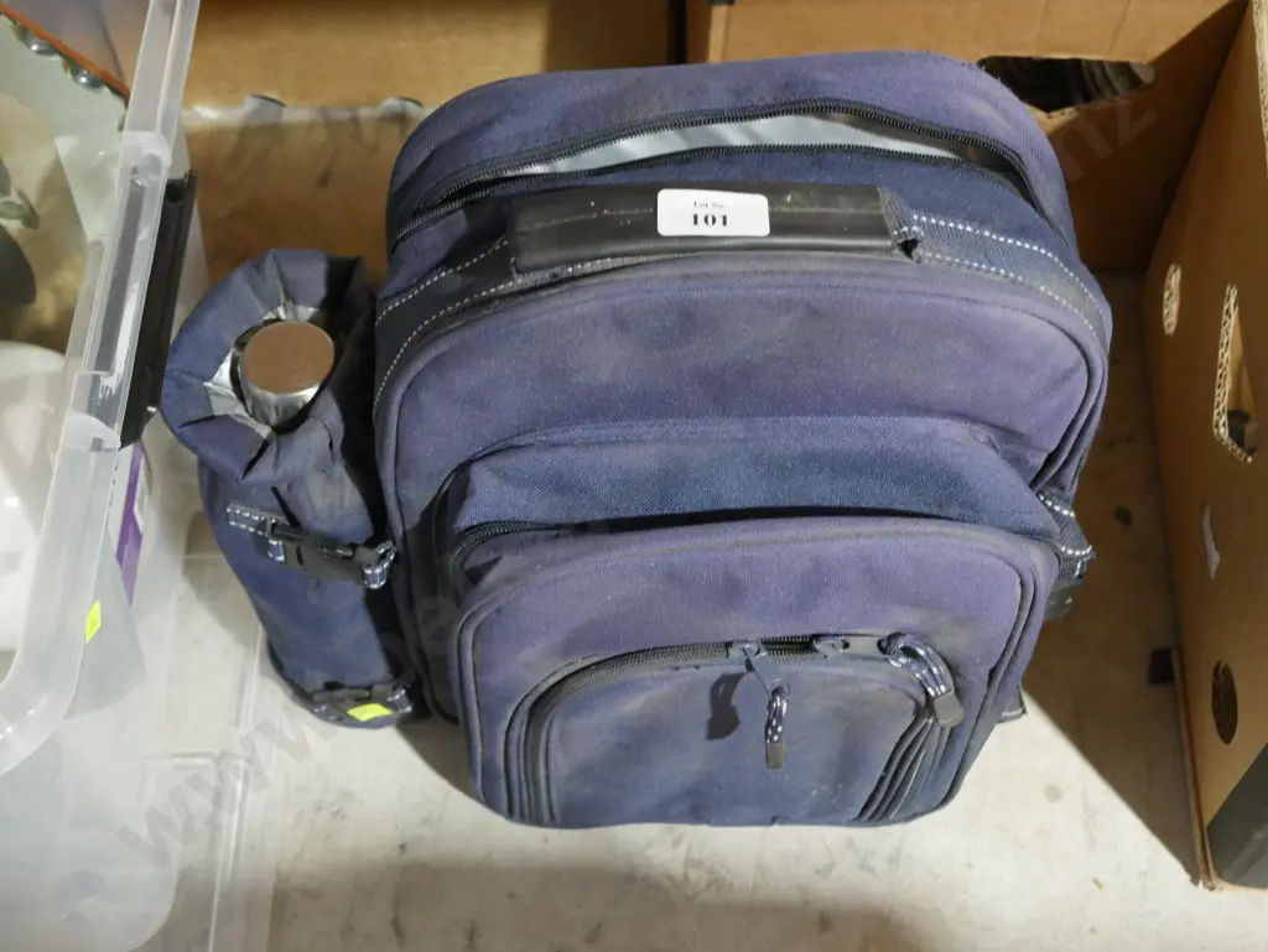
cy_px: 476
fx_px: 1759
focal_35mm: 48
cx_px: 634
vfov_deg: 30.3
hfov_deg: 39.6
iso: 3200
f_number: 5.2
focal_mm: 24
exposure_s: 1/25
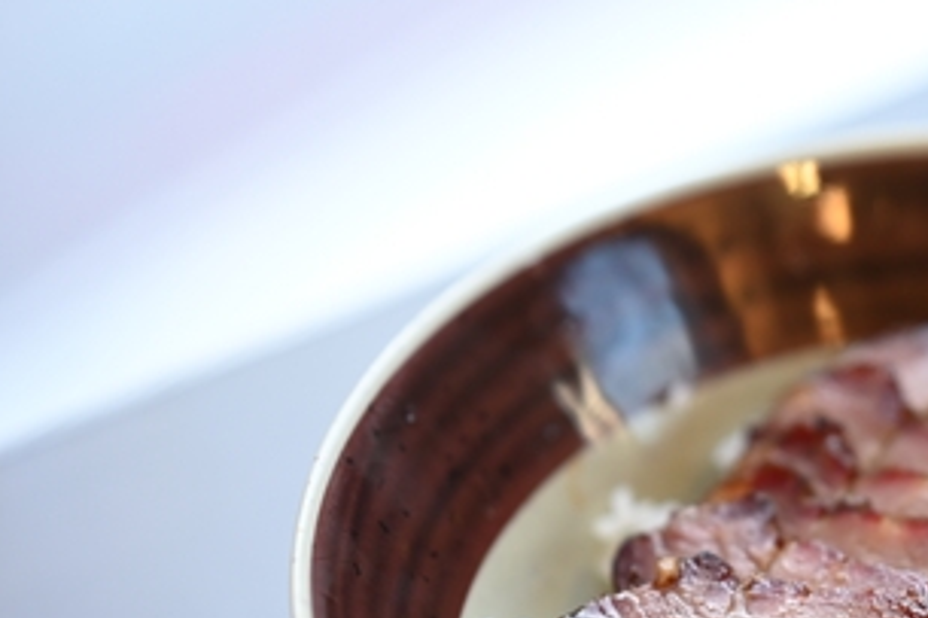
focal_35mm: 167
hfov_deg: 12.2
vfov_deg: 8.2
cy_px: 531
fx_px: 4302
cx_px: 873
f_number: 2
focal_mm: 85
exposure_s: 1/100
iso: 180
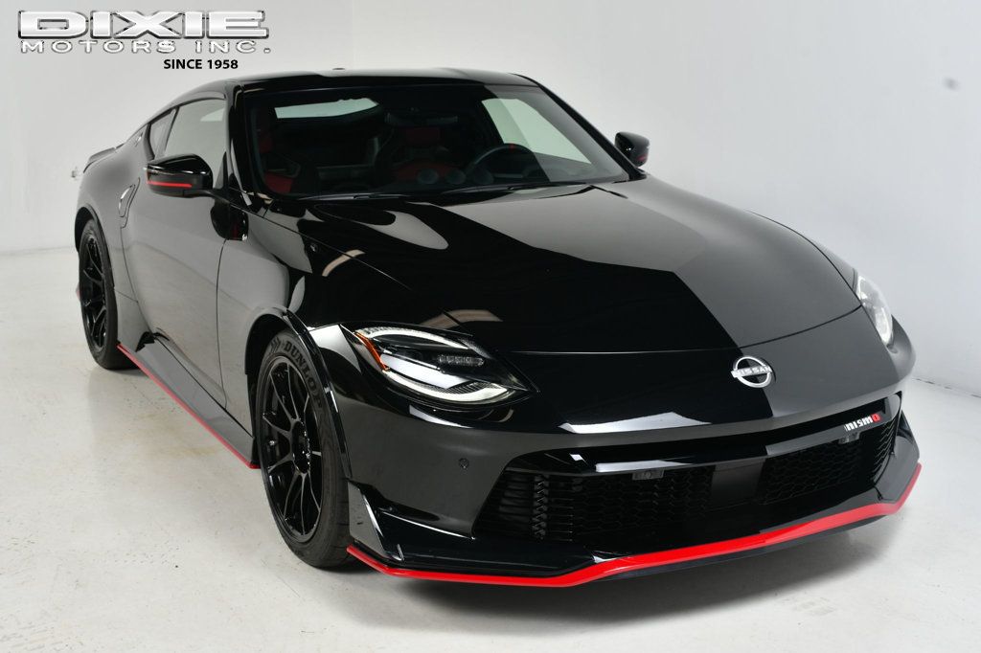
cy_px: 326
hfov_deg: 38.9
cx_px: 490
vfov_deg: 26.5
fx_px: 1389
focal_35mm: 51
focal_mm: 34
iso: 100
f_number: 10
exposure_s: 1/160
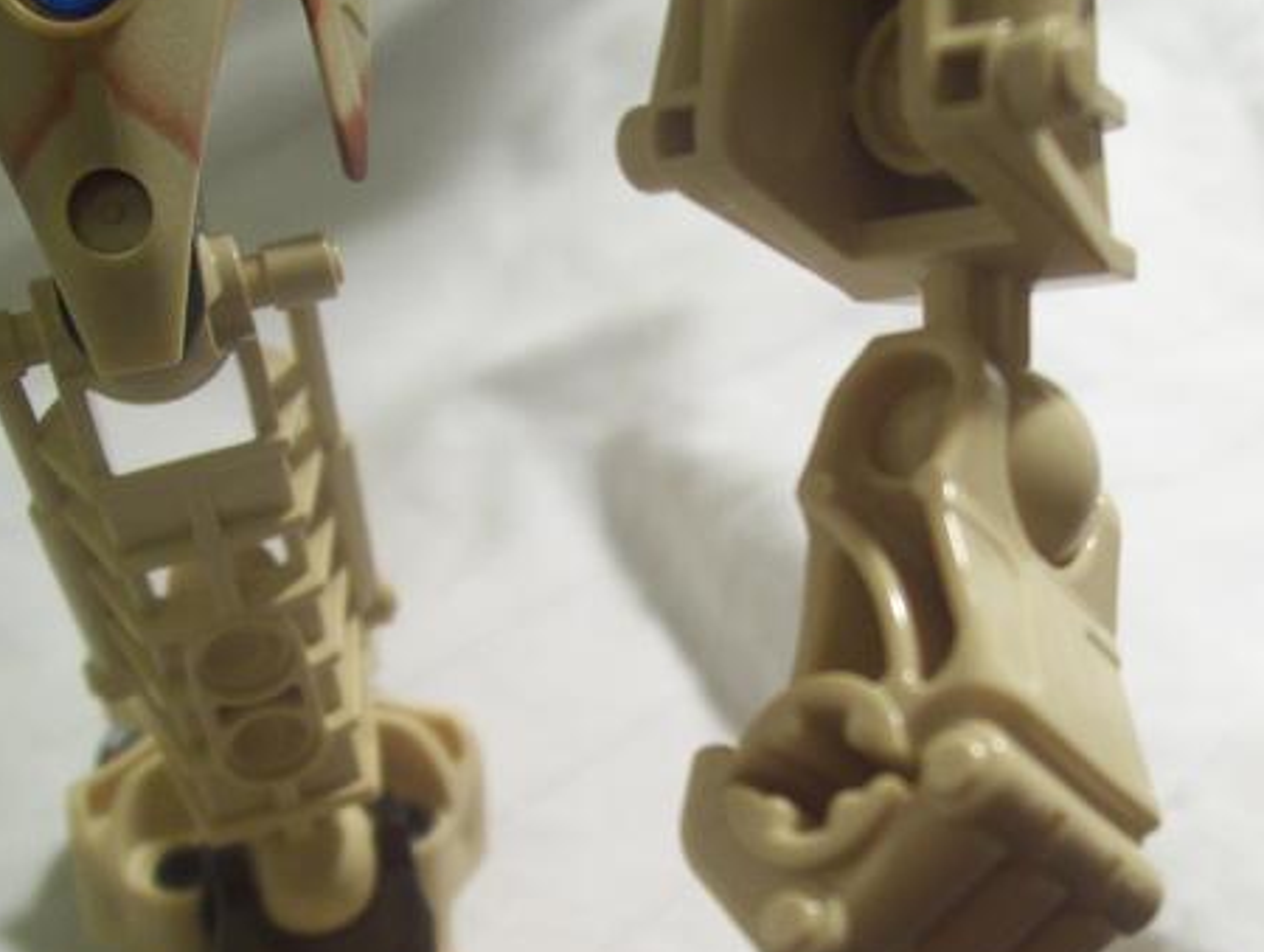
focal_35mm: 57
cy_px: 708
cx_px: 851
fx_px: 2085
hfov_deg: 33.4
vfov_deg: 25.4
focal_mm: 6
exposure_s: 1/25
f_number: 2.7
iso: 160
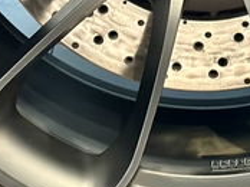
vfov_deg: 6.8
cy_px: -128
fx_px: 1529
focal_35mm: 212
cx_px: 208
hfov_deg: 9.3
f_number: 1.78
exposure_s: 1/25
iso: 500
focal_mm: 6.86
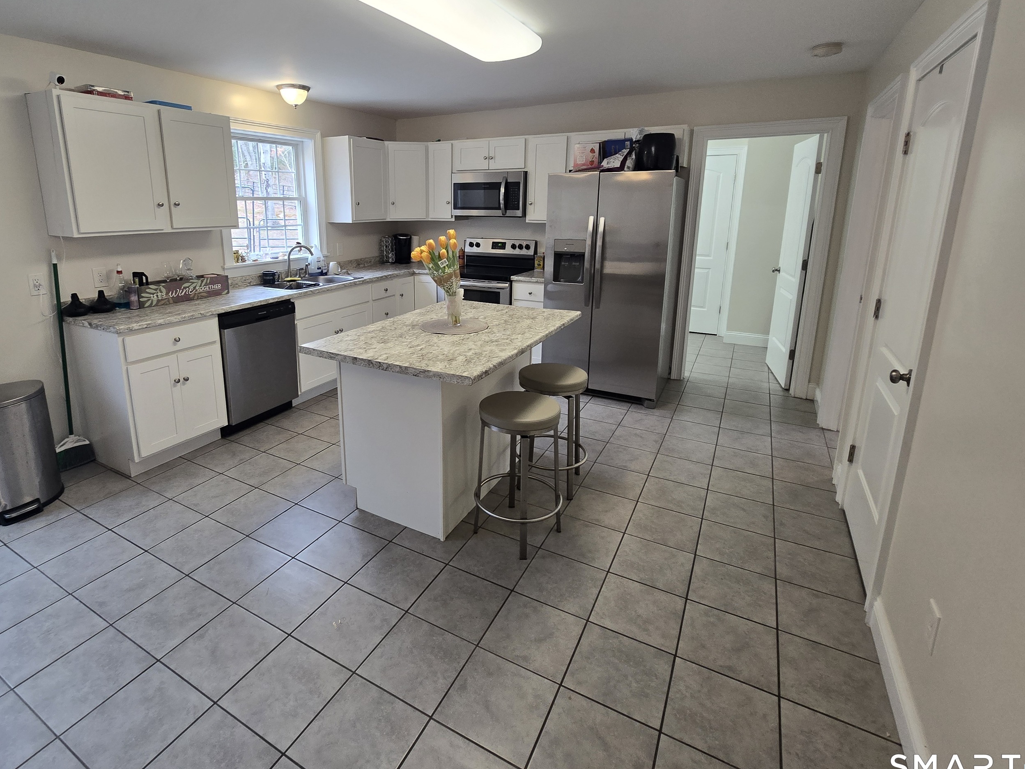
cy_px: 314
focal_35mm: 16
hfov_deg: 94.0
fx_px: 474
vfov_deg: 77.4
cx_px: 447
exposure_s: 1/60
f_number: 2.2
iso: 125
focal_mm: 2.2
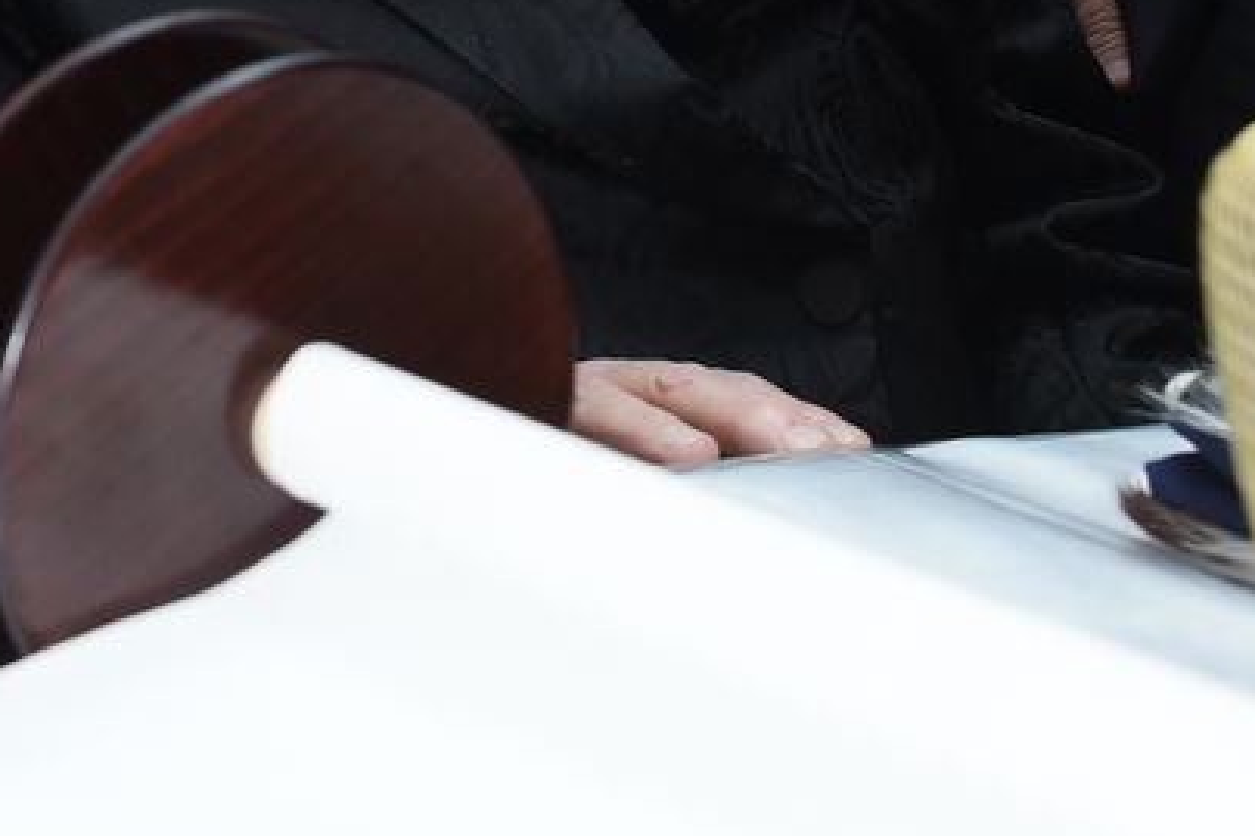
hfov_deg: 17.4
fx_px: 3868
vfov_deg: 11.9
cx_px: -339
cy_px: -362
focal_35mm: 111
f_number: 5.6
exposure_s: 1/160
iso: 2000
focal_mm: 32
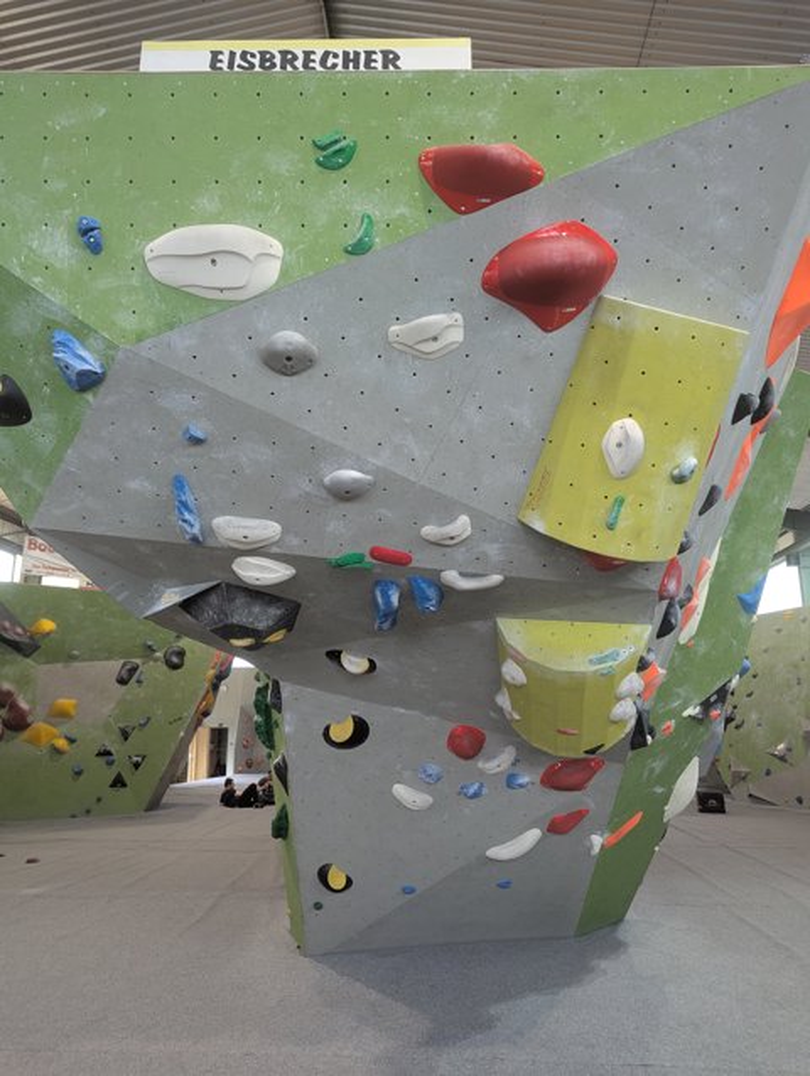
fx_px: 747
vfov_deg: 71.5
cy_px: 538
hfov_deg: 56.9
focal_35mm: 24
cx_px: 405
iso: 345
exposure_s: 1/118
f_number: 1.85
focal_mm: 6.81
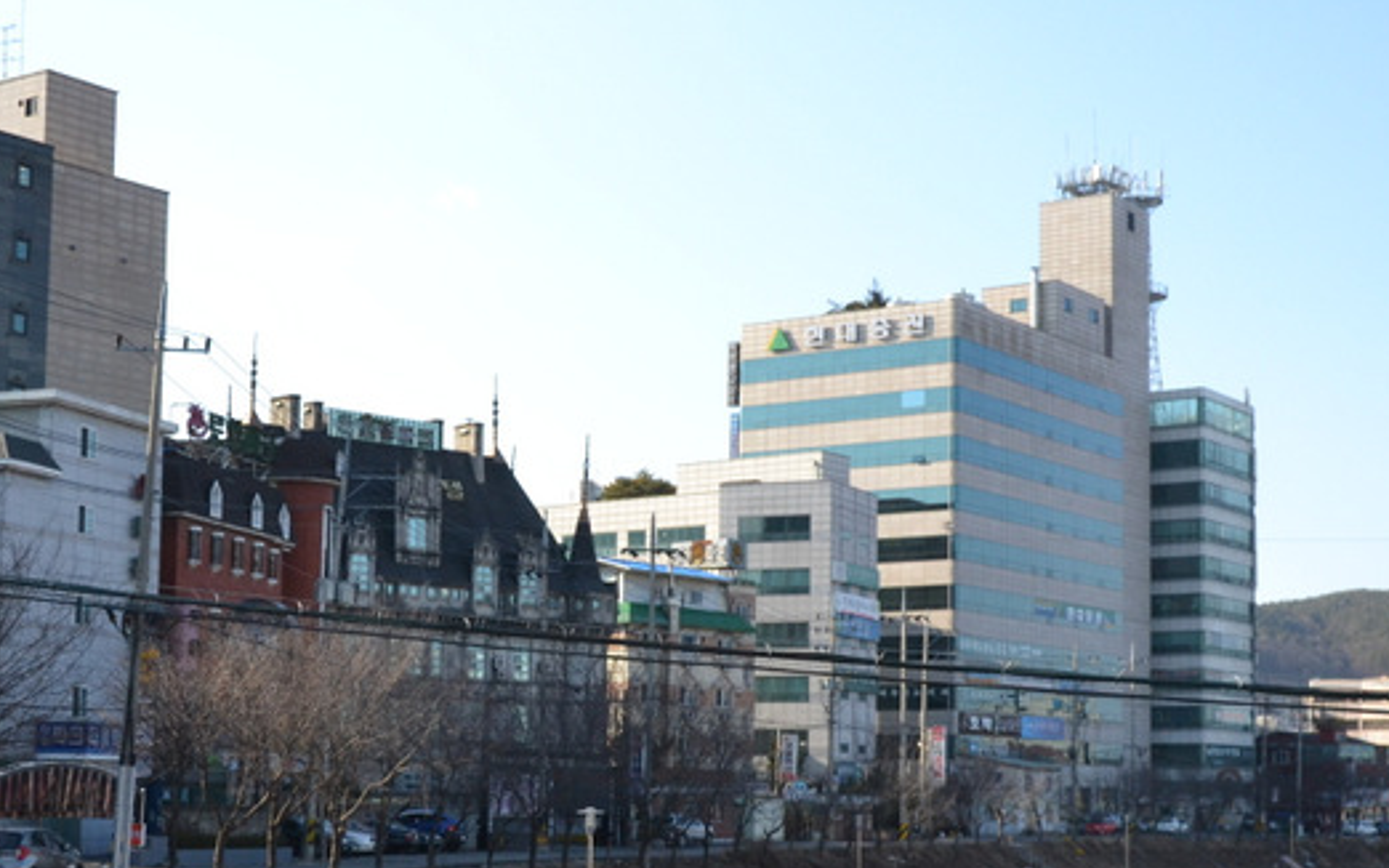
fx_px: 2195
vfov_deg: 22.2
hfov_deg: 35.1
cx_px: 665
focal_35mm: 58
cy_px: 618
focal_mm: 22
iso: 800
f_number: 5.6
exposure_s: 1/2000
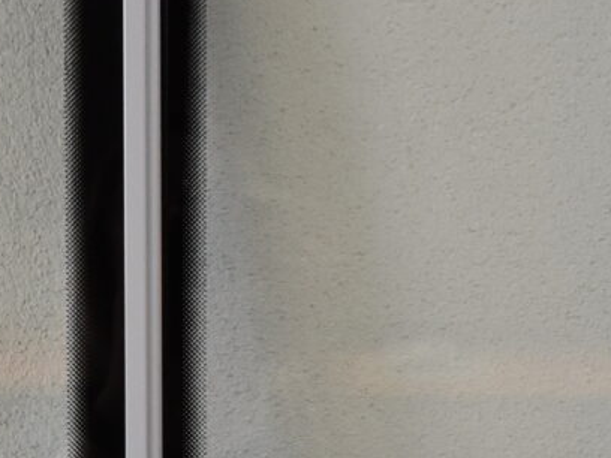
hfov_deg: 10.9
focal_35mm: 181
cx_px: 169
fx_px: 3195
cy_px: 456
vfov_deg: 8.2
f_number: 3.8
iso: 800
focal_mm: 20
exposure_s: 1/250
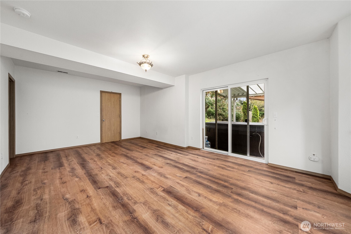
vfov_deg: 90.1
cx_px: 176
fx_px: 117
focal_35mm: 12
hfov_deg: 112.6
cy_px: 117
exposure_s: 1/60
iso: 125
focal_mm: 12
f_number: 7.1
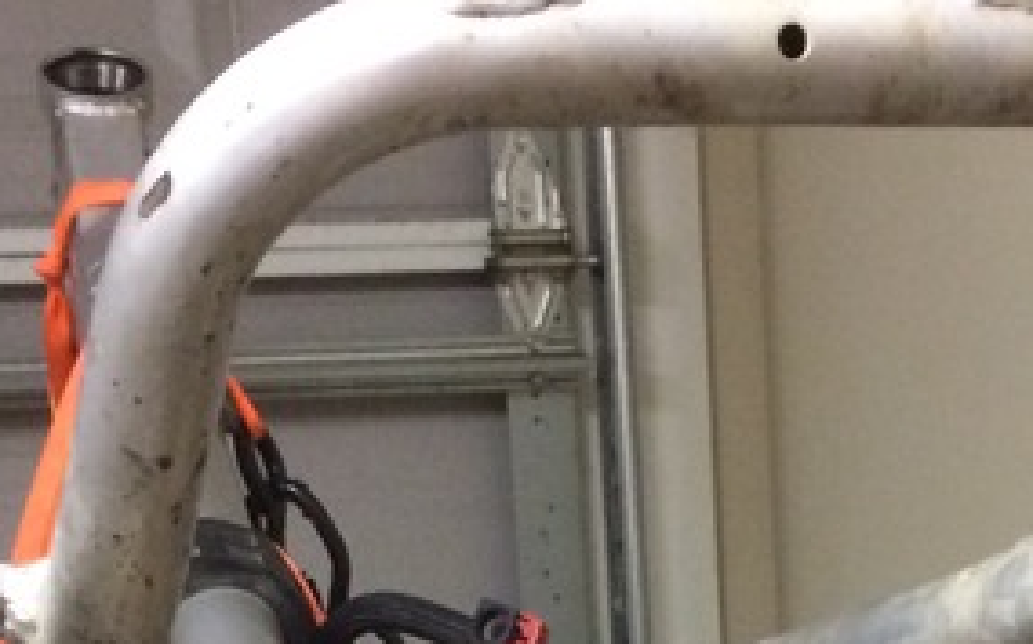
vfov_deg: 10.6
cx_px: 782
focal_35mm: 111
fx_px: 3122
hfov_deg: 18.7
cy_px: 1368
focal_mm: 4.15
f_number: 2.2
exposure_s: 1/20
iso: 250
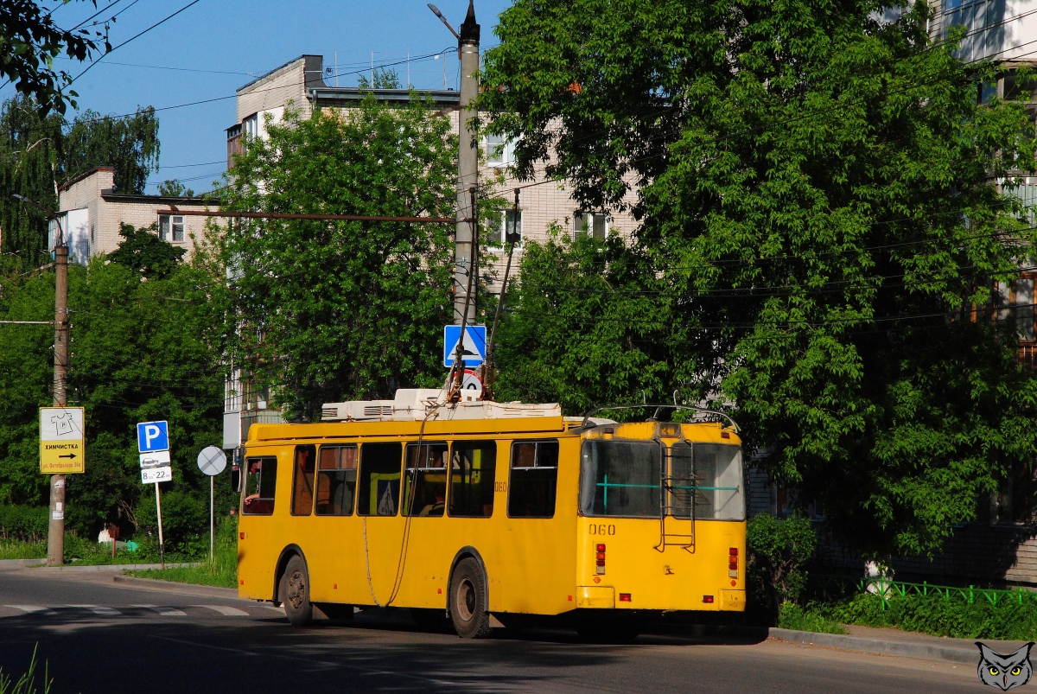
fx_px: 4239
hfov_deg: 13.9
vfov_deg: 9.4
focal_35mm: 147
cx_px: 518
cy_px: 347
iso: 800
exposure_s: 1/800
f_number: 18
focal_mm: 98
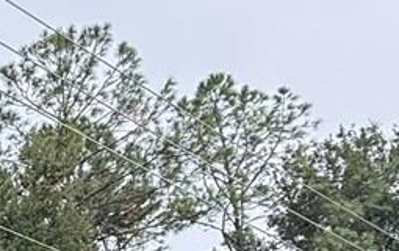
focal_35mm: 93
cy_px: 428
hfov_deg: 15.7
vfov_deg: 13.0
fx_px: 1012
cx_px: -469
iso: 64
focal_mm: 2.22
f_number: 2.2
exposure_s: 1/250
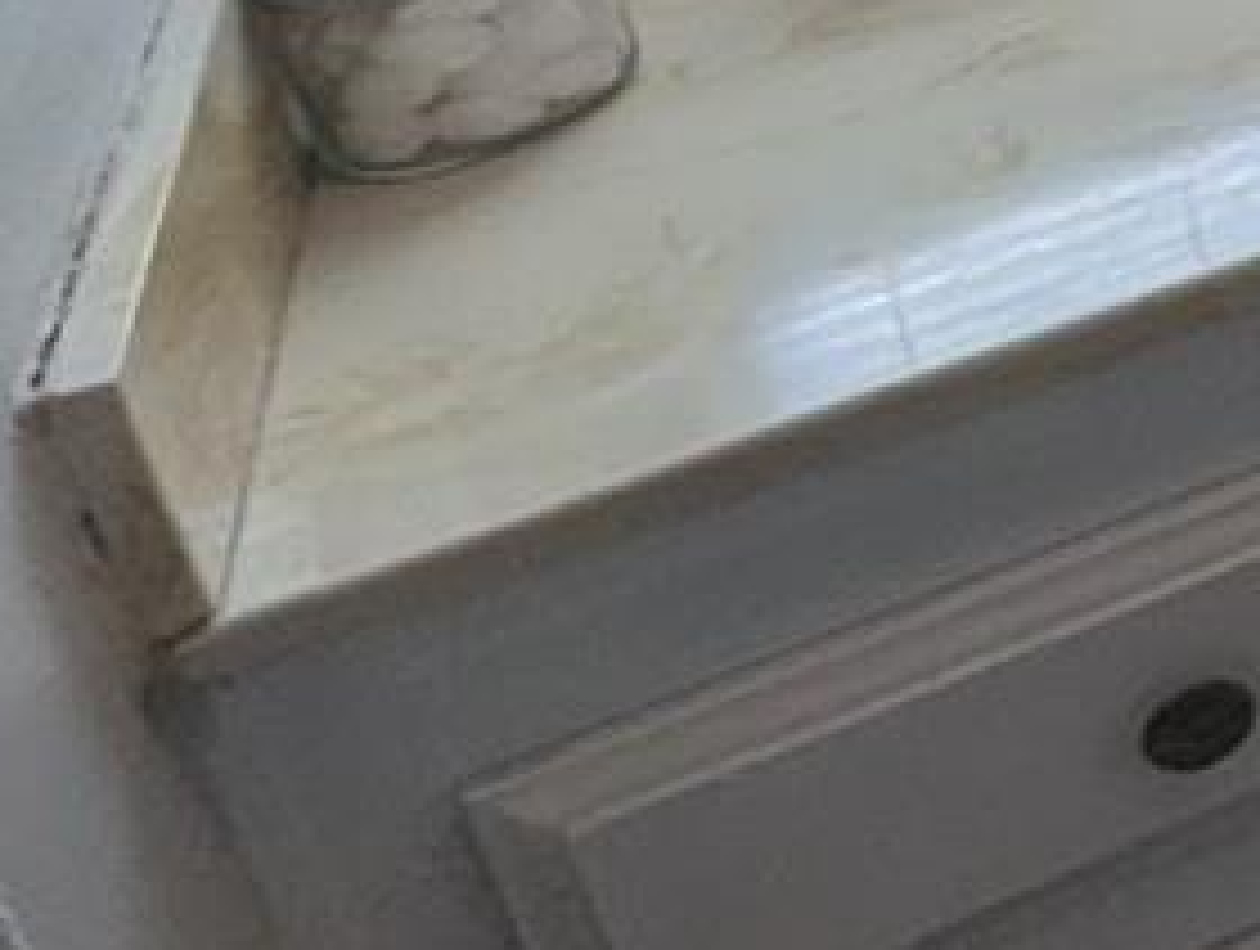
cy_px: -846
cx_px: 3406
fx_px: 2698
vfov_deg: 16.2
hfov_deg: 13.1
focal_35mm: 74
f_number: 2.2
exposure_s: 1/149
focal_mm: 1.95
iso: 67
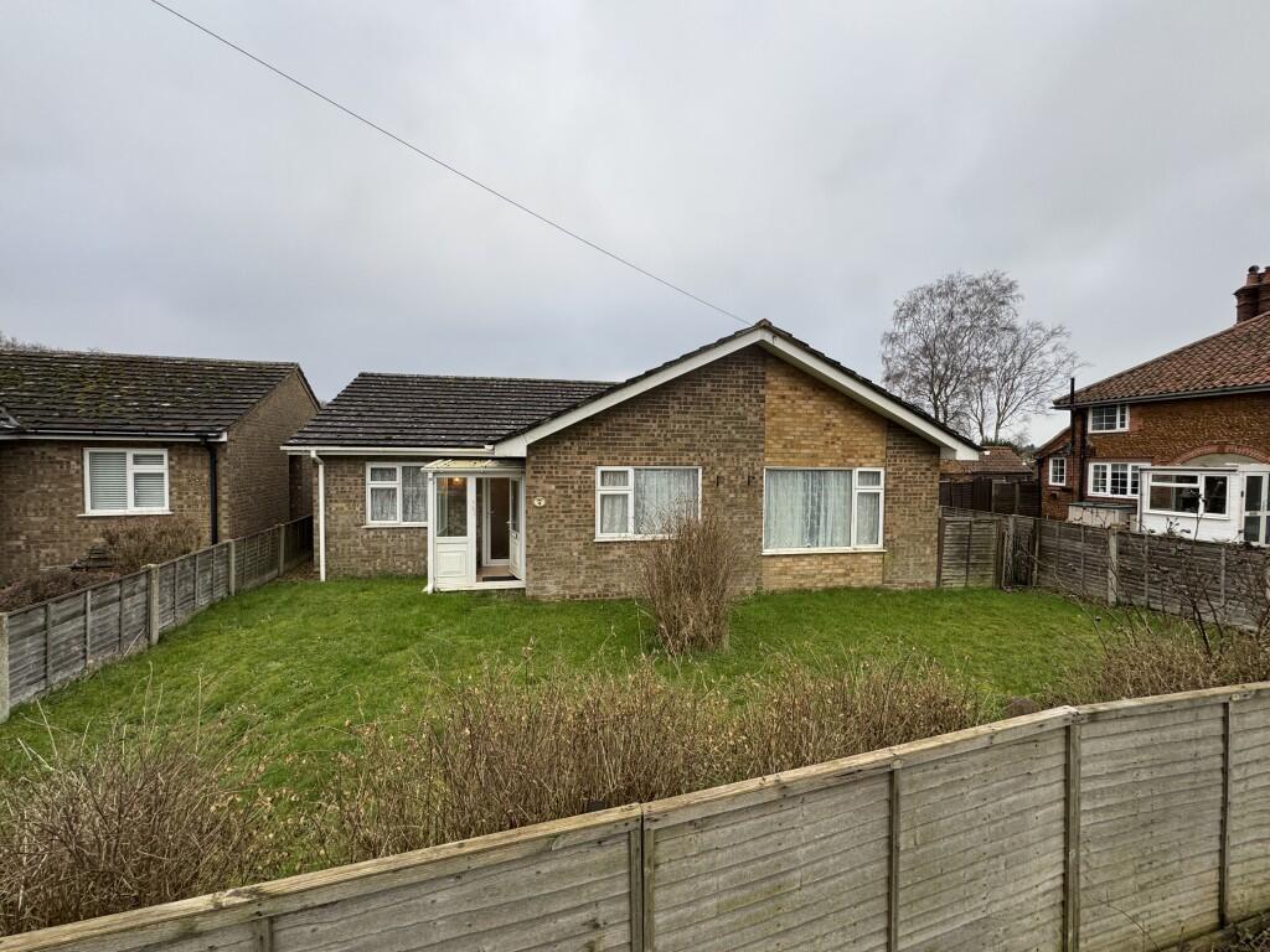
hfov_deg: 102.1
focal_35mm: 14
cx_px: 635
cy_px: 476
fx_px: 514
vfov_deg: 85.7
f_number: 2.2
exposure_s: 1/99
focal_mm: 2.22
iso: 40
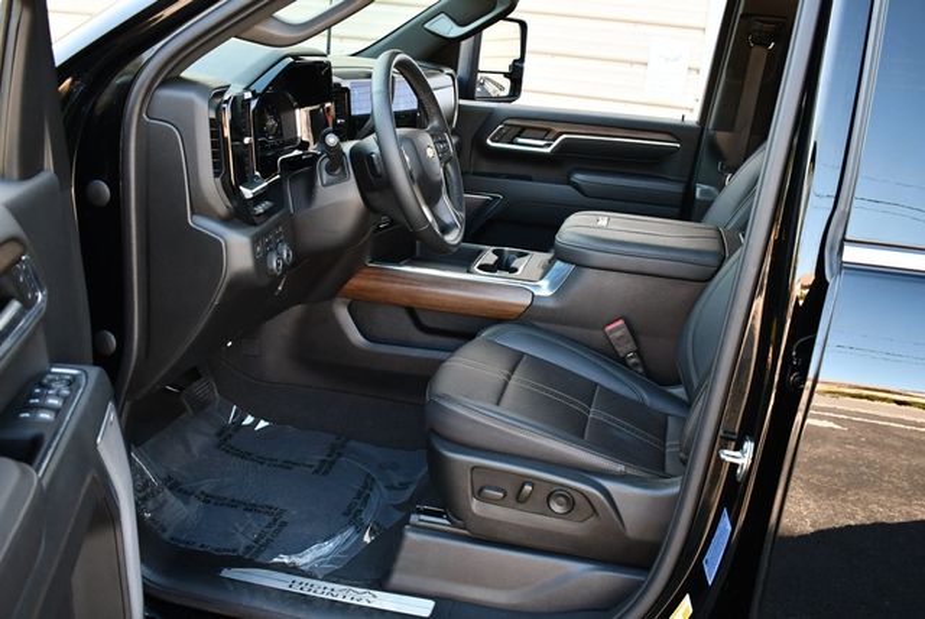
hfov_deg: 53.1
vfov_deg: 36.9
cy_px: 310
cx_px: 462
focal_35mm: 36
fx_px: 926
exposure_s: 1/250
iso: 800
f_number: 3.5
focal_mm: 18
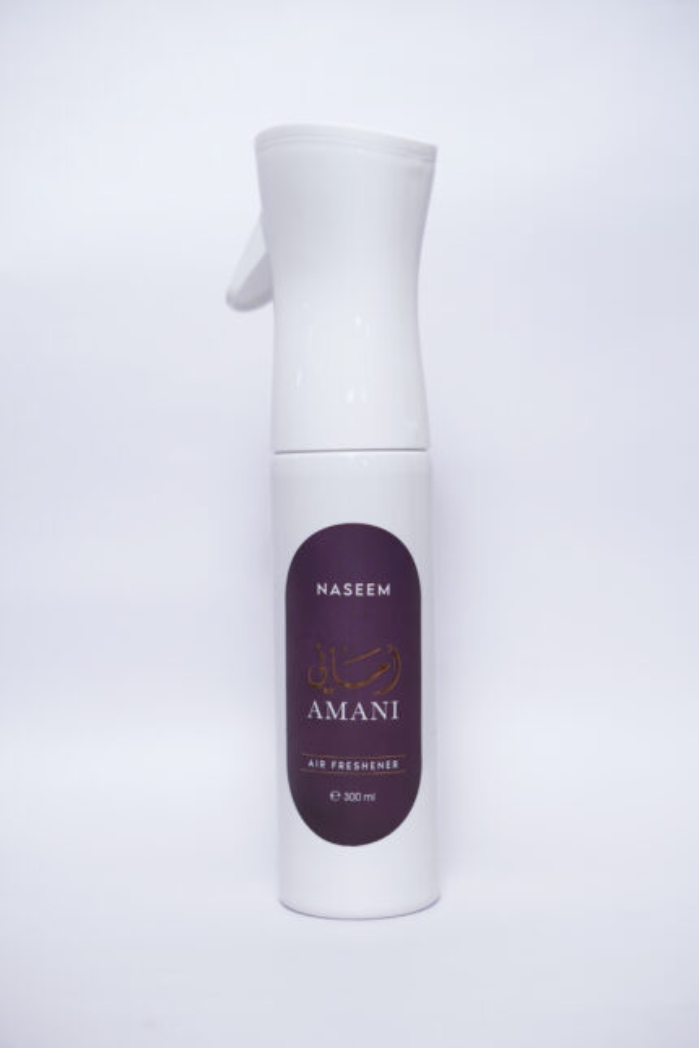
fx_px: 1456
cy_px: 524
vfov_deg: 39.6
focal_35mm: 50
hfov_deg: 27.0
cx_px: 350
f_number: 2.8
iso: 800
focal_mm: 50
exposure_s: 1/200
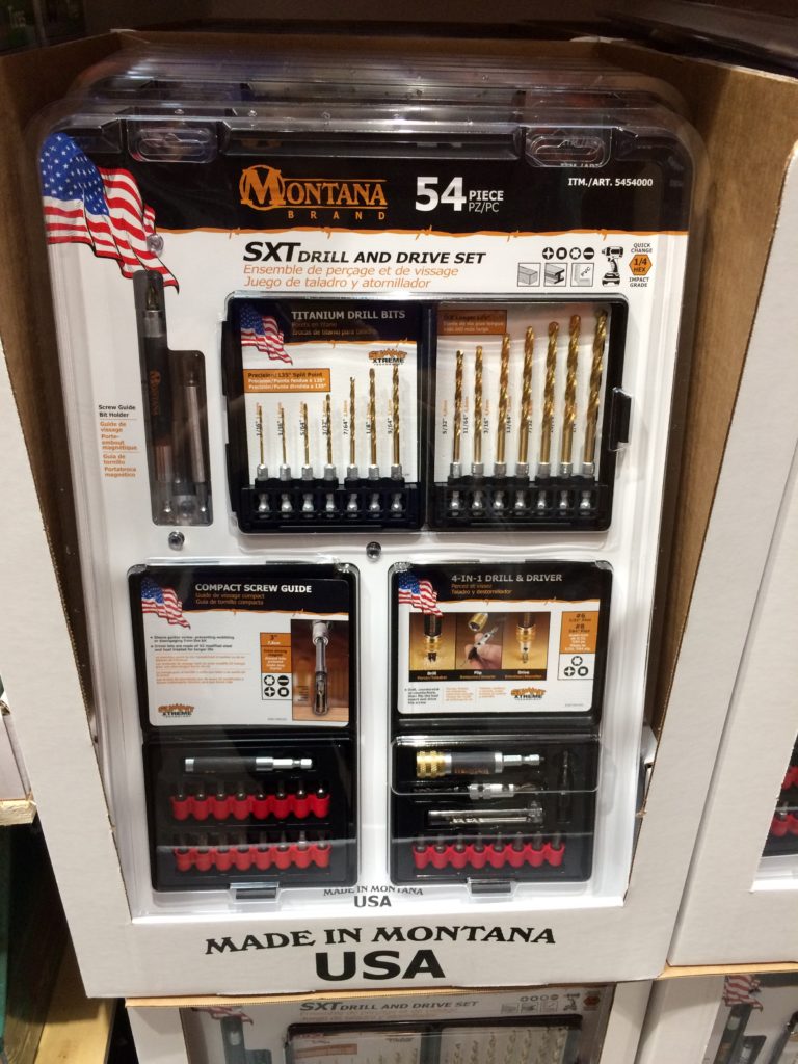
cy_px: 532
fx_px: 891
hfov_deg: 48.2
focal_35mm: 29
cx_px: 399
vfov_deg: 61.7
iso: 125
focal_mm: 4.15
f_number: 2.2
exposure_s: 1/30
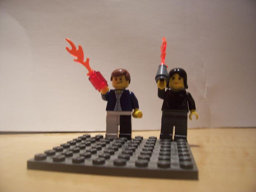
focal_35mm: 34
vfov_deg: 41.8
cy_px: 96
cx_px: 128
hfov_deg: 54.0
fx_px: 251
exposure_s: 1/47.4
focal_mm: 5.6
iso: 80
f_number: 2.7
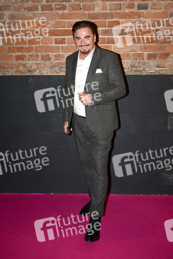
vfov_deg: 61.1
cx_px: 86
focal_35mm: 30
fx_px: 220
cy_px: 130
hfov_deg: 42.9
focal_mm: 30.5
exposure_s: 1/200
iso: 2500
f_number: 5.6
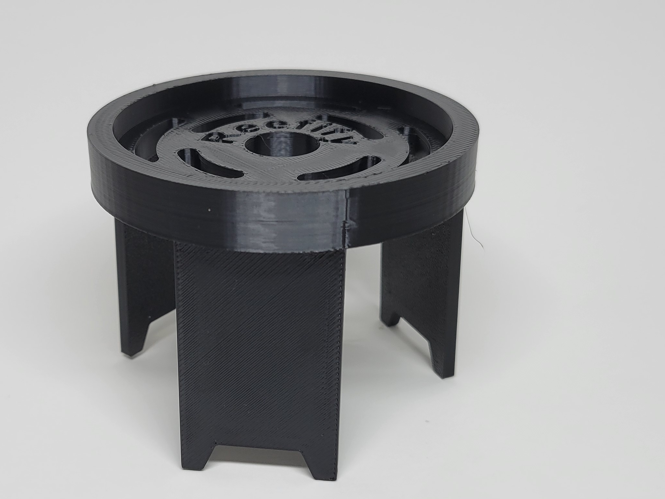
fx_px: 980
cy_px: 272
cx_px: 277
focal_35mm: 51
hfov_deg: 37.4
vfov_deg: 28.5
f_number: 1.8
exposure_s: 1/120
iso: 64
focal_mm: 5.4
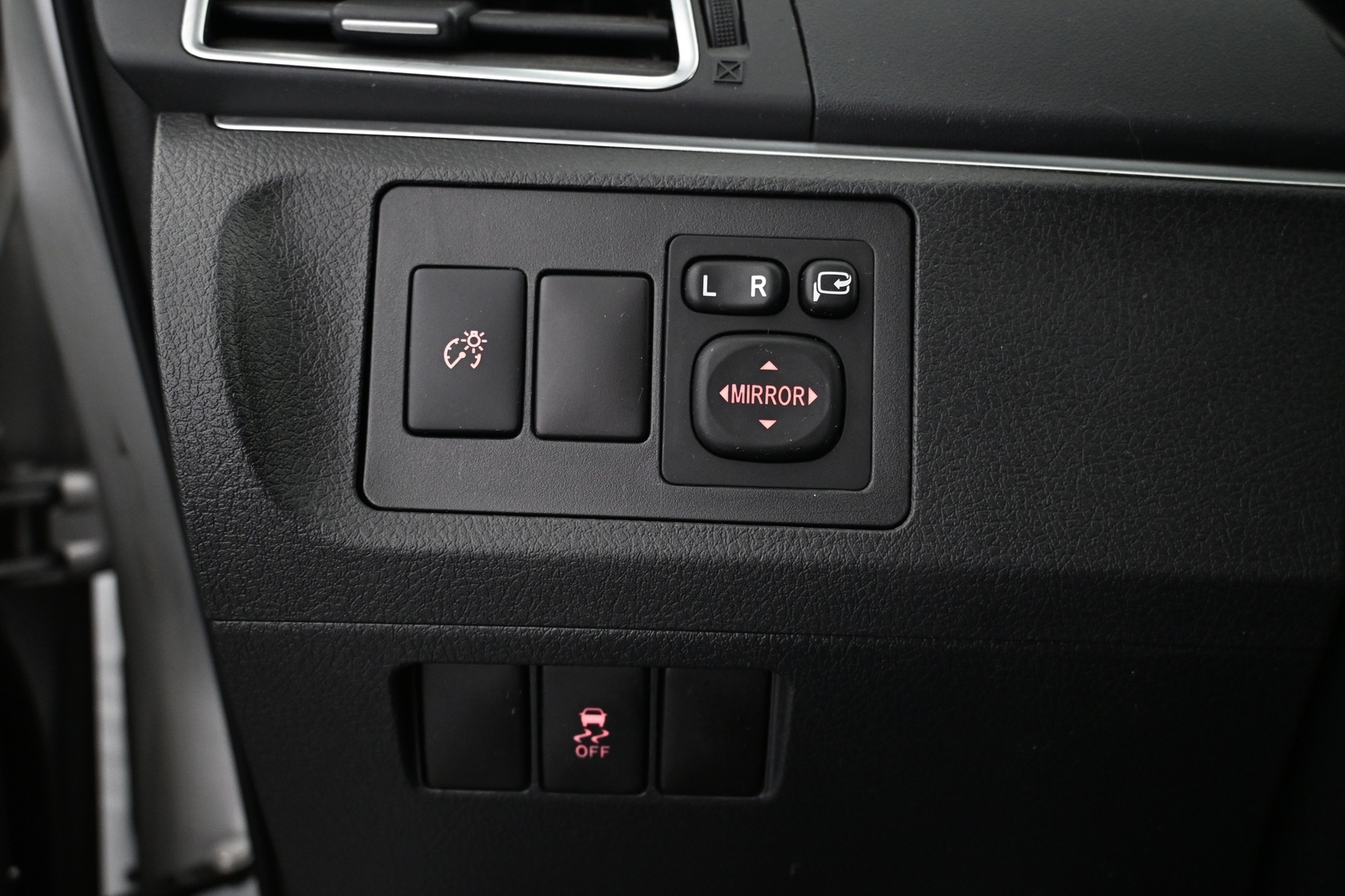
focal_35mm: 29
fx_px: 1093
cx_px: 672
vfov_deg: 44.6
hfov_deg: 63.2
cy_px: 448
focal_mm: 19.5
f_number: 3.8
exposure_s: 1/25
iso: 1600
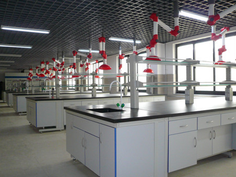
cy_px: 92
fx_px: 211
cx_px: 110
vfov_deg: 45.4
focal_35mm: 31
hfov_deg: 58.3
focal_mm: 4.6
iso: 200
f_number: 2.8
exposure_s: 1/40
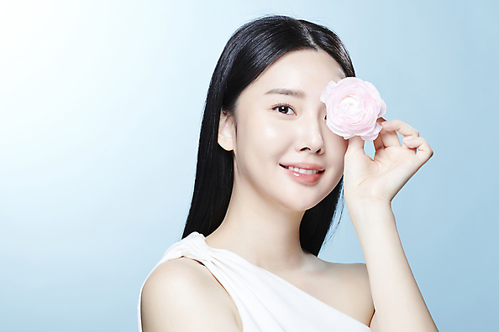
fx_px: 1469
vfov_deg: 12.9
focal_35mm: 106
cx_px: 251
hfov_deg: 19.3
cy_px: 166
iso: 100
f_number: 16
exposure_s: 1/125
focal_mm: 105
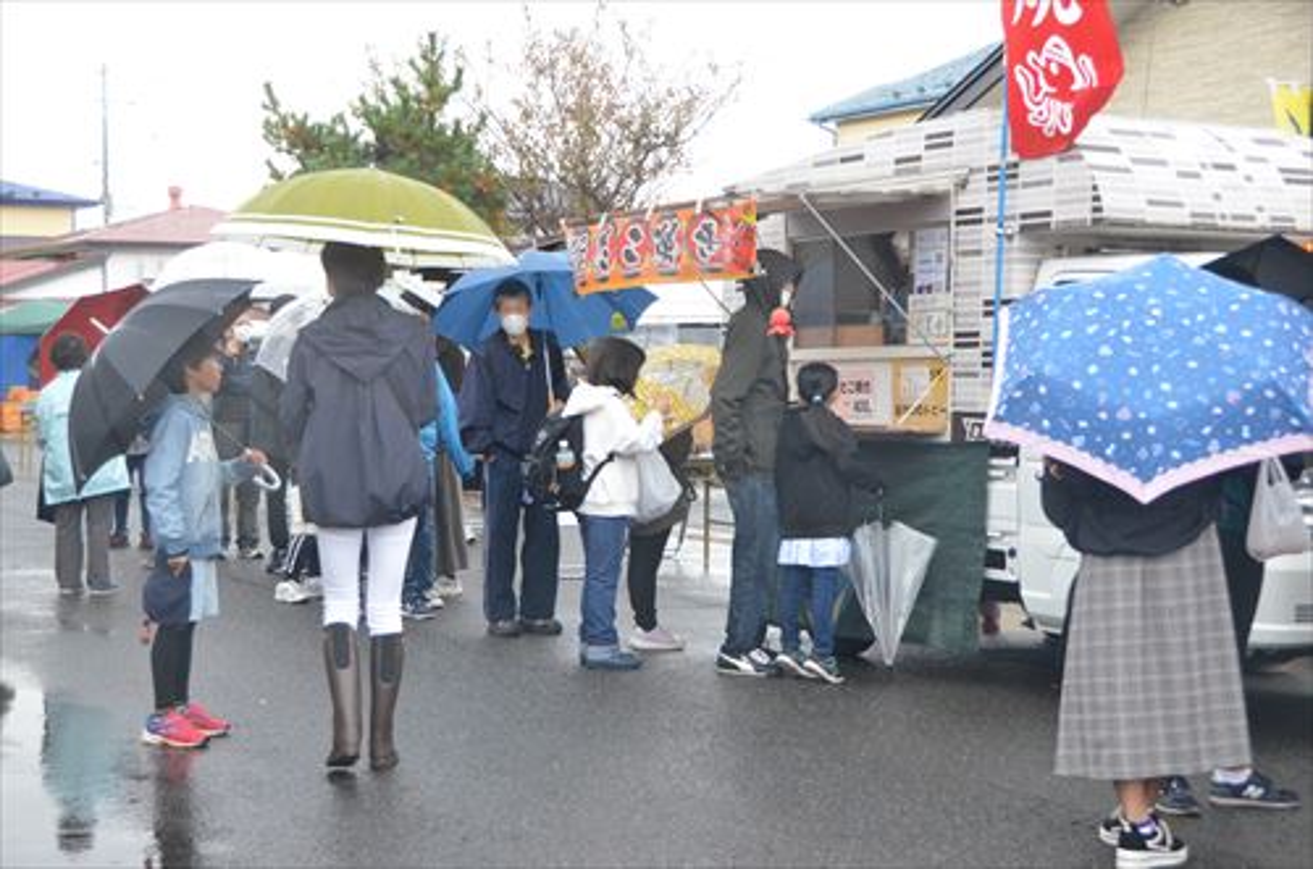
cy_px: 434
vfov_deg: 23.7
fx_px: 2074
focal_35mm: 57
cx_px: 656
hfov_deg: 35.1
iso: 3200
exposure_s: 1/1000
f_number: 4.2
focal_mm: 38
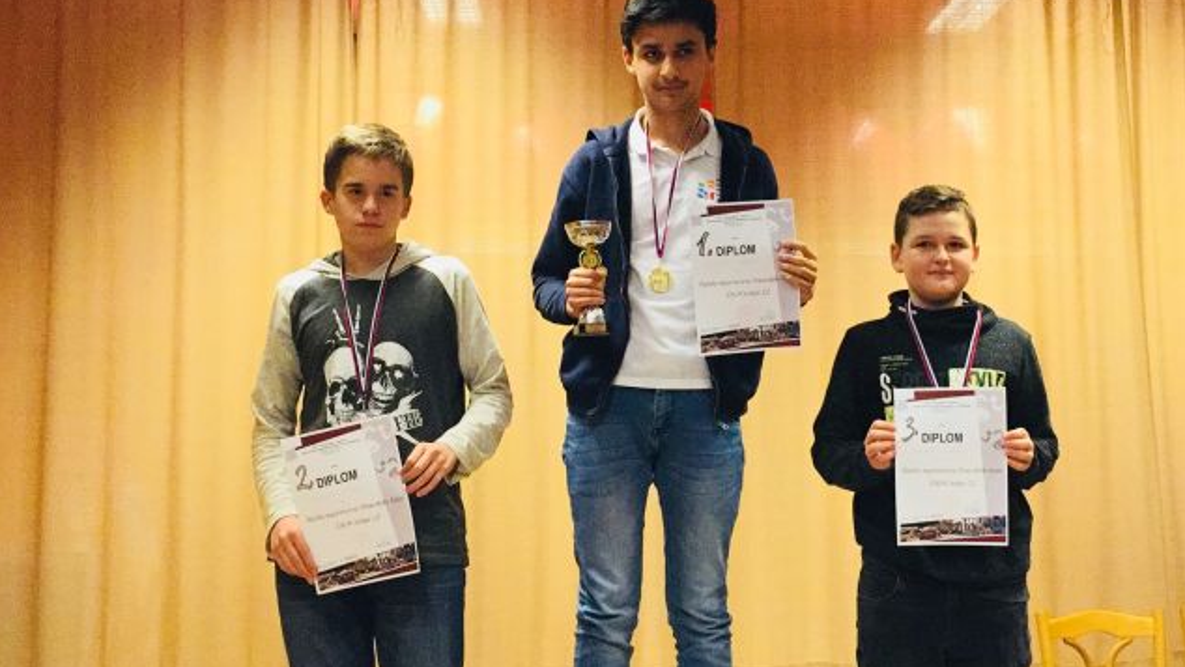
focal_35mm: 44
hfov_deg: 46.4
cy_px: 288
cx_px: 594
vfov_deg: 27.1
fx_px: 1383
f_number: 2.2
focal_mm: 4.15
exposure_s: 1/100
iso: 320
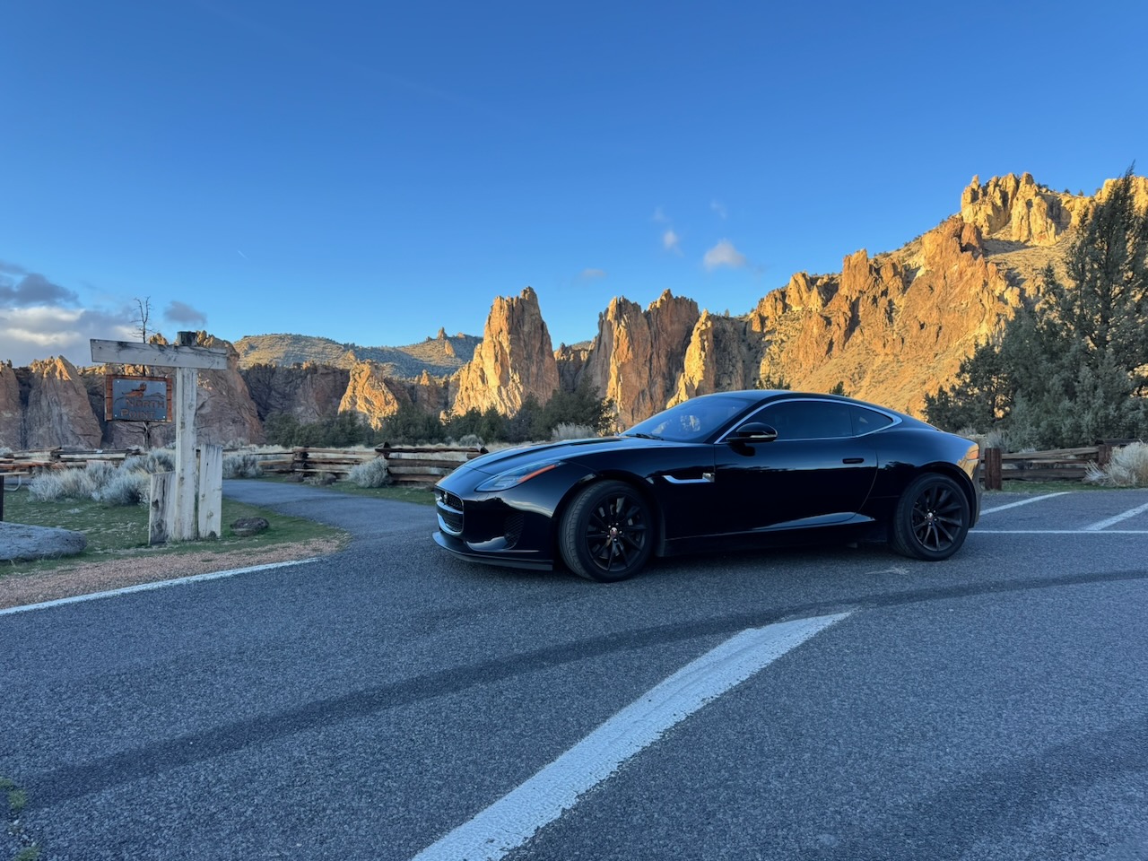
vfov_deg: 56.8
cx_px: 574
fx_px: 796
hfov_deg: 71.6
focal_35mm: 24
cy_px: 430
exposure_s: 1/409
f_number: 1.78
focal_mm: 6.76
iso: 80
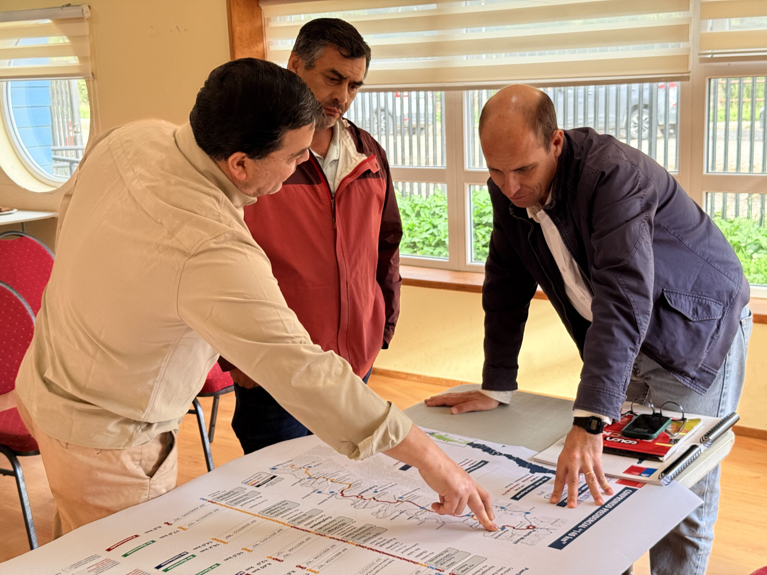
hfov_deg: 39.7
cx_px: 384
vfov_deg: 30.3
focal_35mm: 48
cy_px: 288
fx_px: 1064
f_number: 1.78
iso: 64
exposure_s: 1/186
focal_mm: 6.76
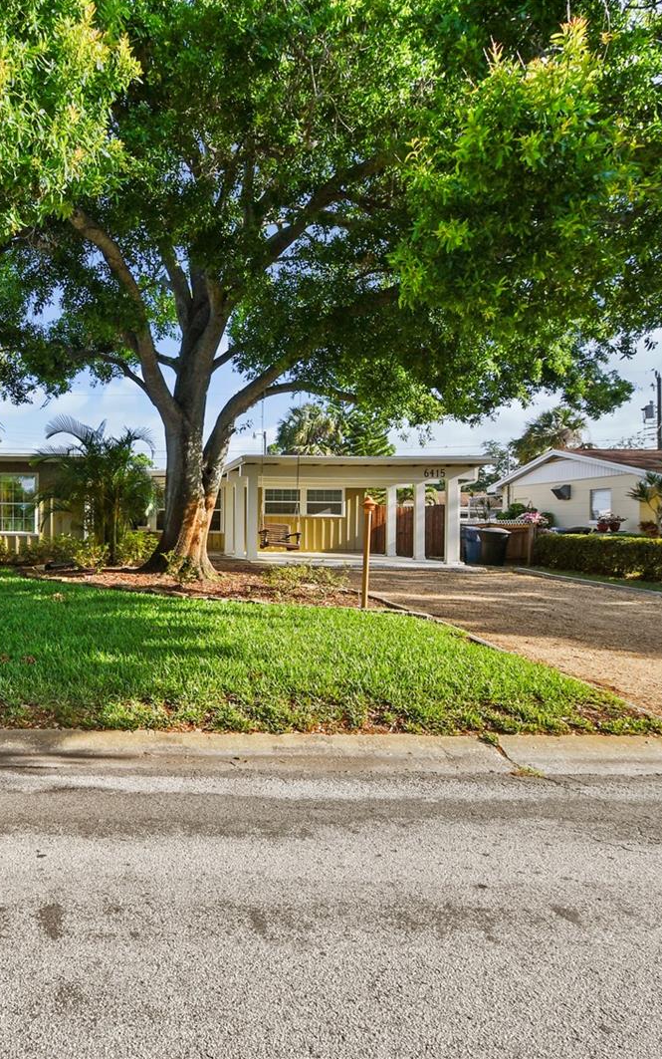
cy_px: 529
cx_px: 119
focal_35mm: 23
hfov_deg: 49.5
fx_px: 663
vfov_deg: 77.1
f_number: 7.1
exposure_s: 1/320
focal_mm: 10
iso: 100
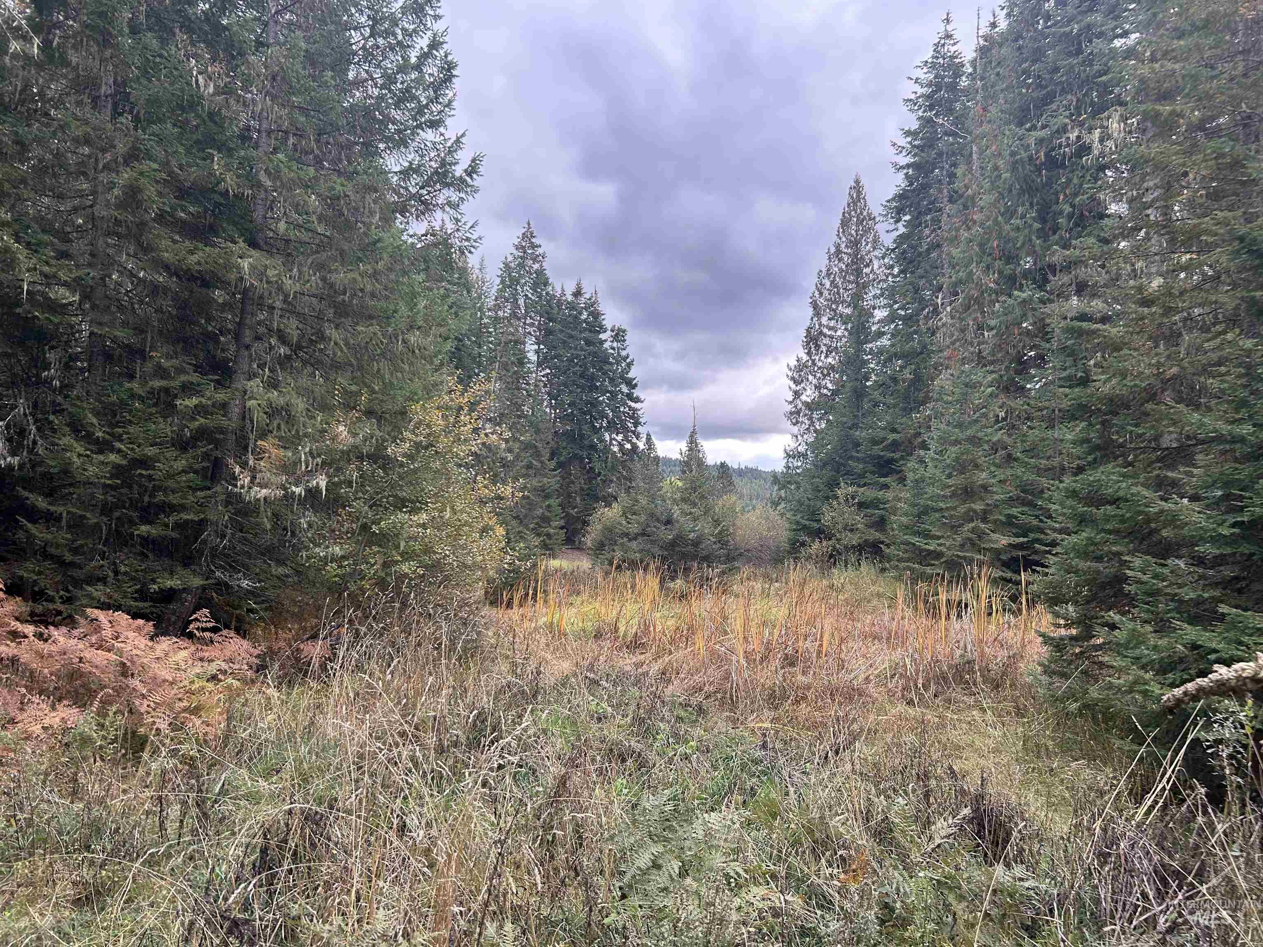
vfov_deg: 53.1
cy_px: 474
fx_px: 949
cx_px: 632
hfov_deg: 67.3
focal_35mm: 26
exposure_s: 1/452
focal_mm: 5.7
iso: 50
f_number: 1.5
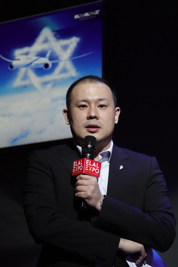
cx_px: 89
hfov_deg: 8.4
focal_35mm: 164
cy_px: 134
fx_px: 1216
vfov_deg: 12.5
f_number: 4
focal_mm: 60.29
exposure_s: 1/200
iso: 2500
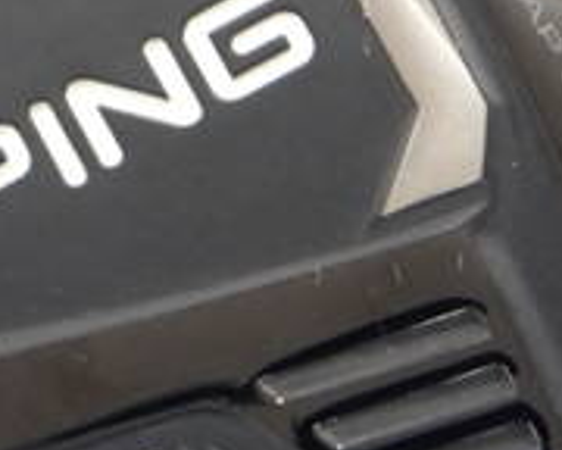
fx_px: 4857
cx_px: 237
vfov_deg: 5.3
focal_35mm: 292
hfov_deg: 6.6
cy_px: 112
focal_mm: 42
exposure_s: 1/50
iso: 800
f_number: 5.6
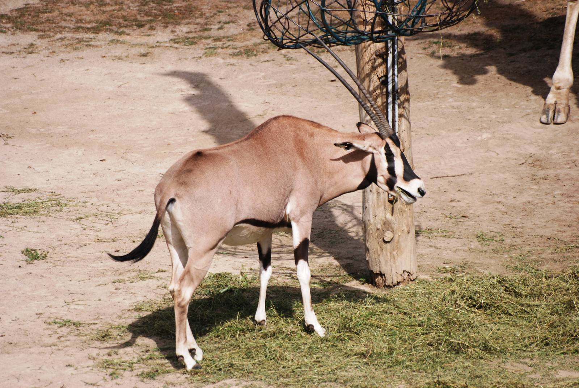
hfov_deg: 4.6
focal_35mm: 450
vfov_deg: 3.1
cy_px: 194
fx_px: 7246
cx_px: 290
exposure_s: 1/1000
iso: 200
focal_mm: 300
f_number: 5.6
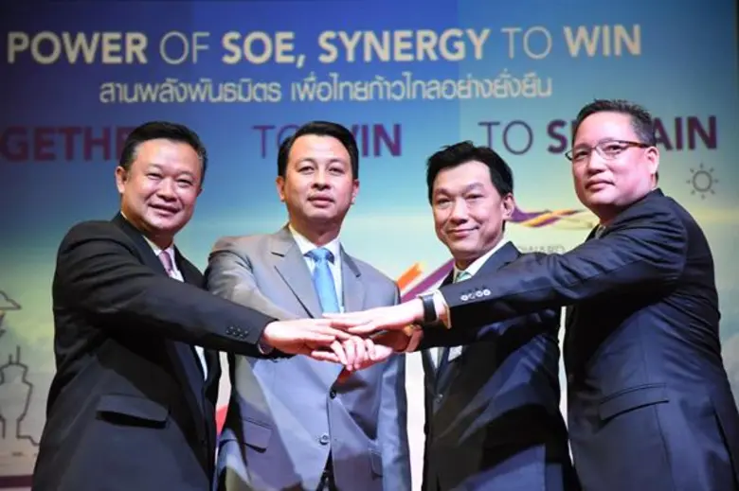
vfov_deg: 12.7
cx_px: 370
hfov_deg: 18.9
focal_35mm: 108
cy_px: 246
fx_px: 2216
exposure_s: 1/125
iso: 4000
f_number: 4
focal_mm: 72
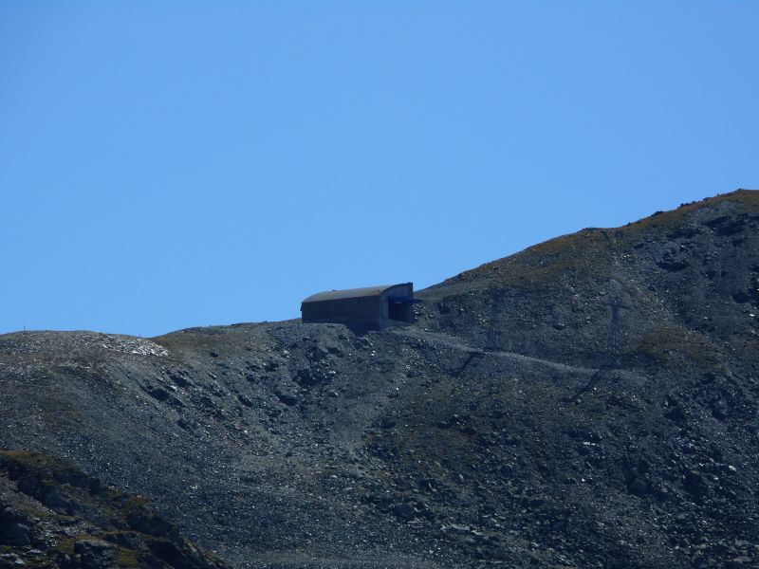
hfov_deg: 4.7
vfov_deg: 3.5
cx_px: 380
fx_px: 9209
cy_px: 284
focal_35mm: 420
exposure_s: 1/500
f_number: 7.1
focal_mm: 88.8
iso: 100
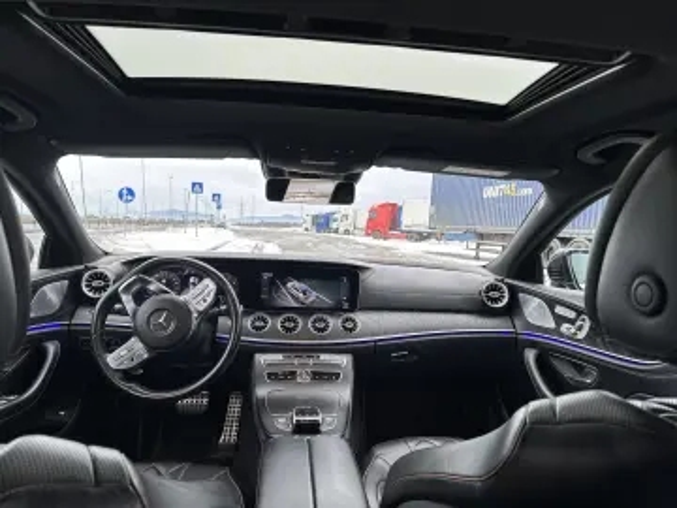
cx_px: 338
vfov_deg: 56.8
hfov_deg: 71.6
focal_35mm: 24
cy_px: 254
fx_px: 469
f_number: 1.78
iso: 64
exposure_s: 1/230
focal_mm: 6.86
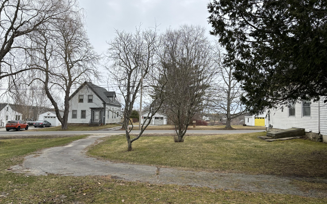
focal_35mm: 28
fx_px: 250
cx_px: 165
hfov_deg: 66.5
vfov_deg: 44.5
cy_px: 102
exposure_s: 1/961
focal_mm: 5.96
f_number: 1.6
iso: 50
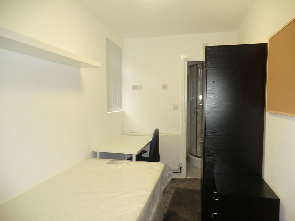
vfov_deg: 56.8
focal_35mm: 24
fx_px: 205
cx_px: 148
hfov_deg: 71.6
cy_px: 110
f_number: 3.2
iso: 250
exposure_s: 1/60
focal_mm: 4.3
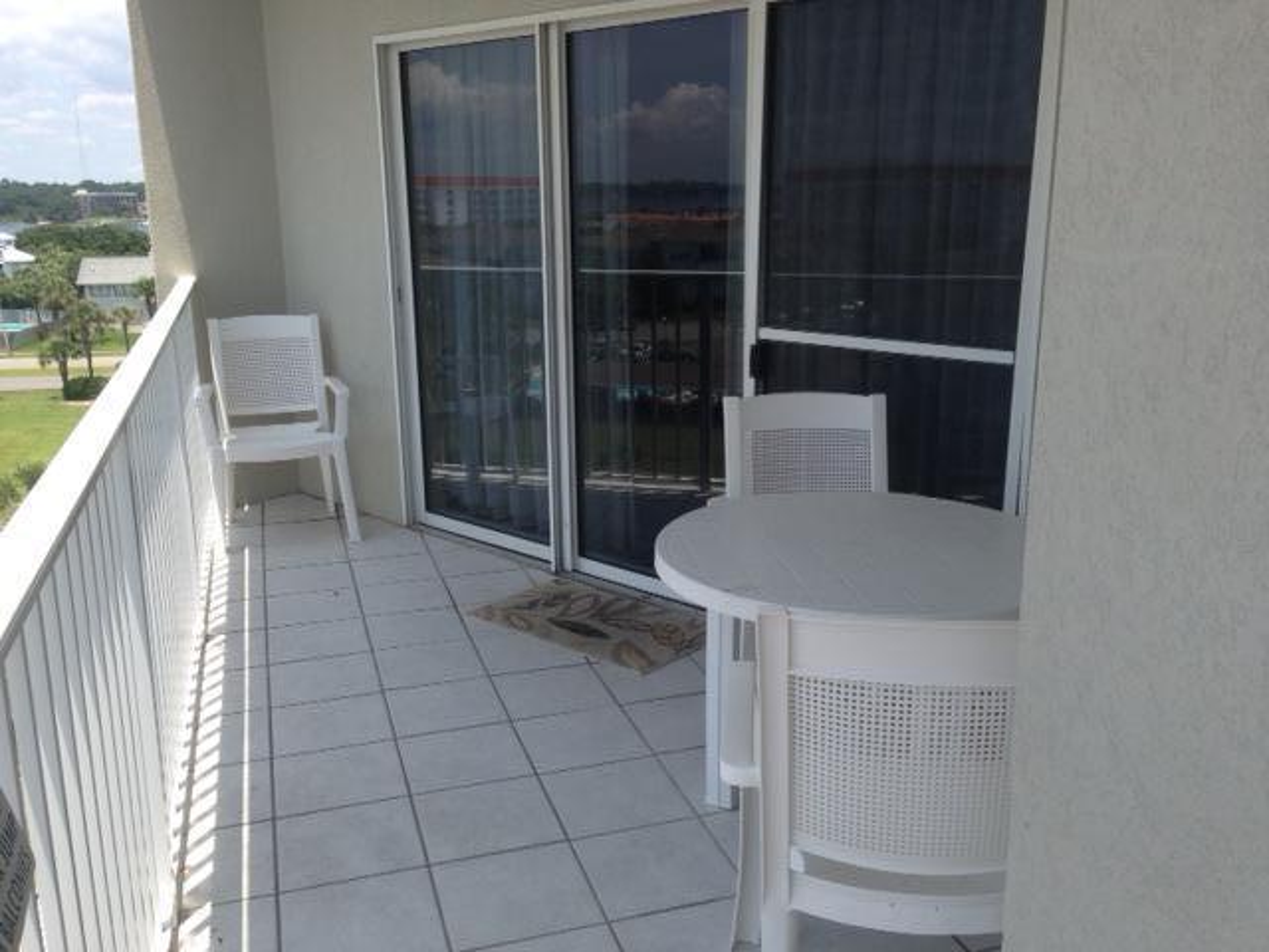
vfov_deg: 42.9
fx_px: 1210
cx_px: 634
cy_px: 476
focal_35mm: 33
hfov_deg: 55.4
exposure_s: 1/951
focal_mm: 4.12
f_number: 2.4
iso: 50
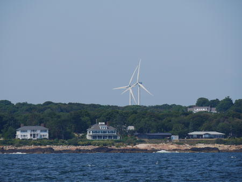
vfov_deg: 4.0
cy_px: 91
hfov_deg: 5.3
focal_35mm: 376
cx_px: 121
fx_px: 2630
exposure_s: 1/1300
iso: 200
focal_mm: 188
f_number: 6.3
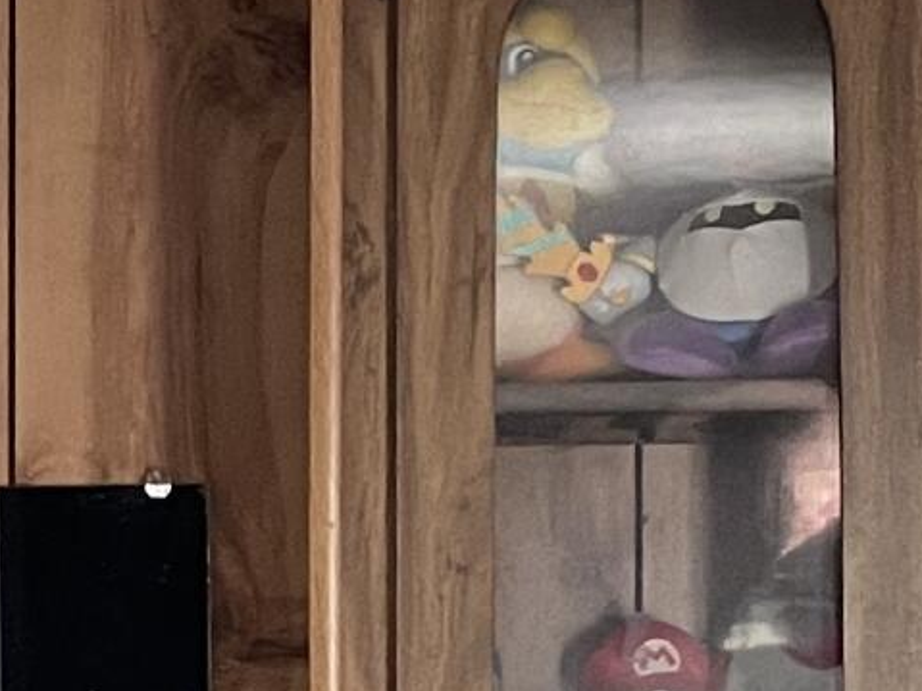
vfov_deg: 9.1
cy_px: 601
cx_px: -891
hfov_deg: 11.1
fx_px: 4340
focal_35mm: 163
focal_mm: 5.1
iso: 250
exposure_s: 1/60
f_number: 1.6
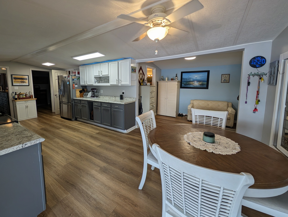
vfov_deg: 94.6
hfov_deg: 110.5
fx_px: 100
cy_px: 108
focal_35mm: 12
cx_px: 144
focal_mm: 2.23
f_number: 1.95
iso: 65
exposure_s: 1/120
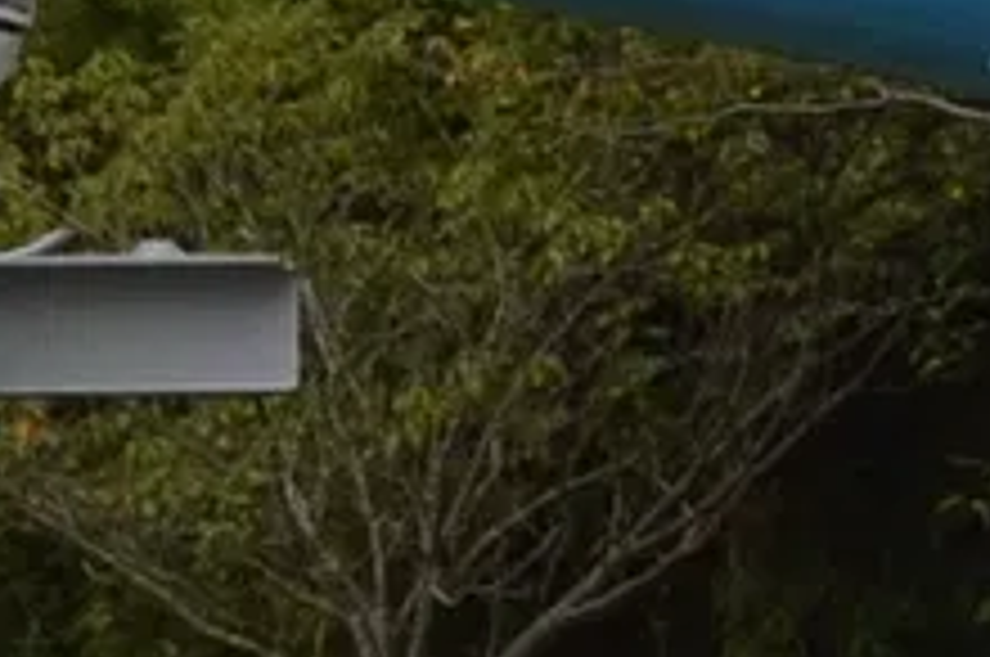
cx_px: 1395
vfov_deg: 4.8
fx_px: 7798
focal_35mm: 284
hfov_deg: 7.2
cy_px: -634
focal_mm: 26
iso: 100
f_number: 8
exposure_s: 1/200
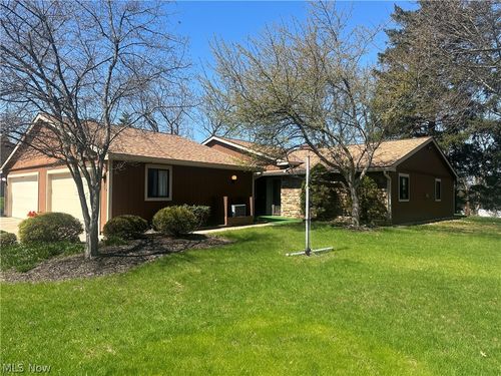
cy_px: 188
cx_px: 250
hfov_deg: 71.6
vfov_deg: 56.8
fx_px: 347
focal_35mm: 24
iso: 80
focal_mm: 6.86
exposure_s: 1/2299
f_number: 1.78
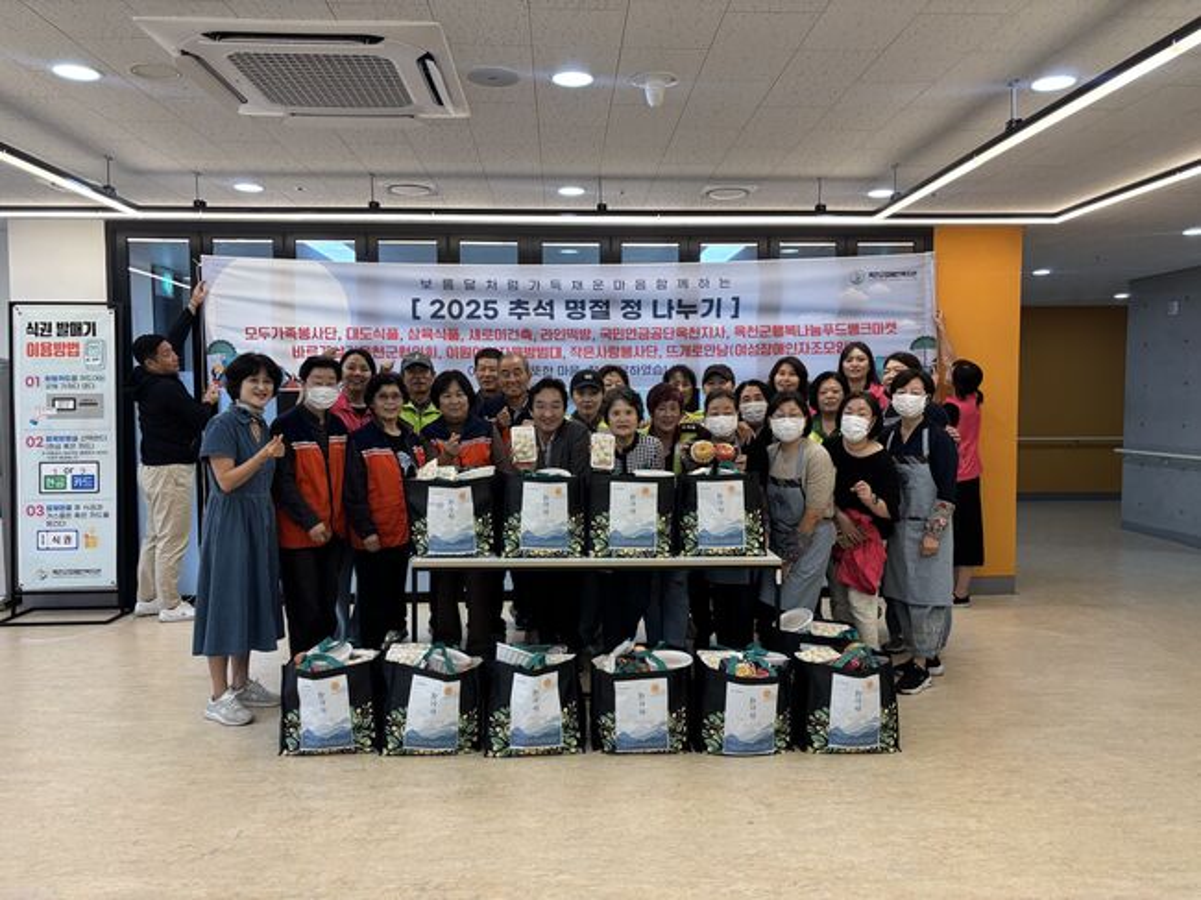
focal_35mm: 26
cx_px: 600
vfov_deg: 53.0
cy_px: 450
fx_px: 902
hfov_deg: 67.3
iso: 80
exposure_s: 1/120
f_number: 1.6
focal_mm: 5.96
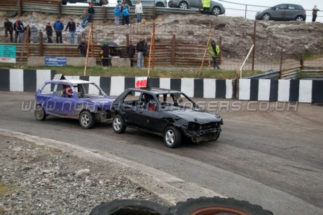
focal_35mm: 46
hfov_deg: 42.3
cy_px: 108
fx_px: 417
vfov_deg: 28.9
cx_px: 162
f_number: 4.5
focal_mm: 31
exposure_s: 1/500
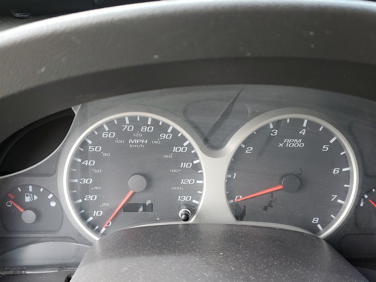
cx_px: 177
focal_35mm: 33
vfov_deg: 42.6
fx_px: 358
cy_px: 174
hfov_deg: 55.3
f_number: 1.5
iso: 61
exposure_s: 1/120
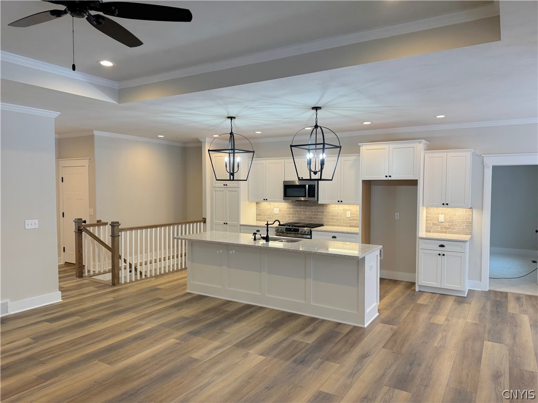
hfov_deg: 71.6
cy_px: 202
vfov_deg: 56.8
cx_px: 269
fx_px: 373
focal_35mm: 24
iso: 125
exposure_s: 1/120
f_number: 1.78
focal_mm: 6.76
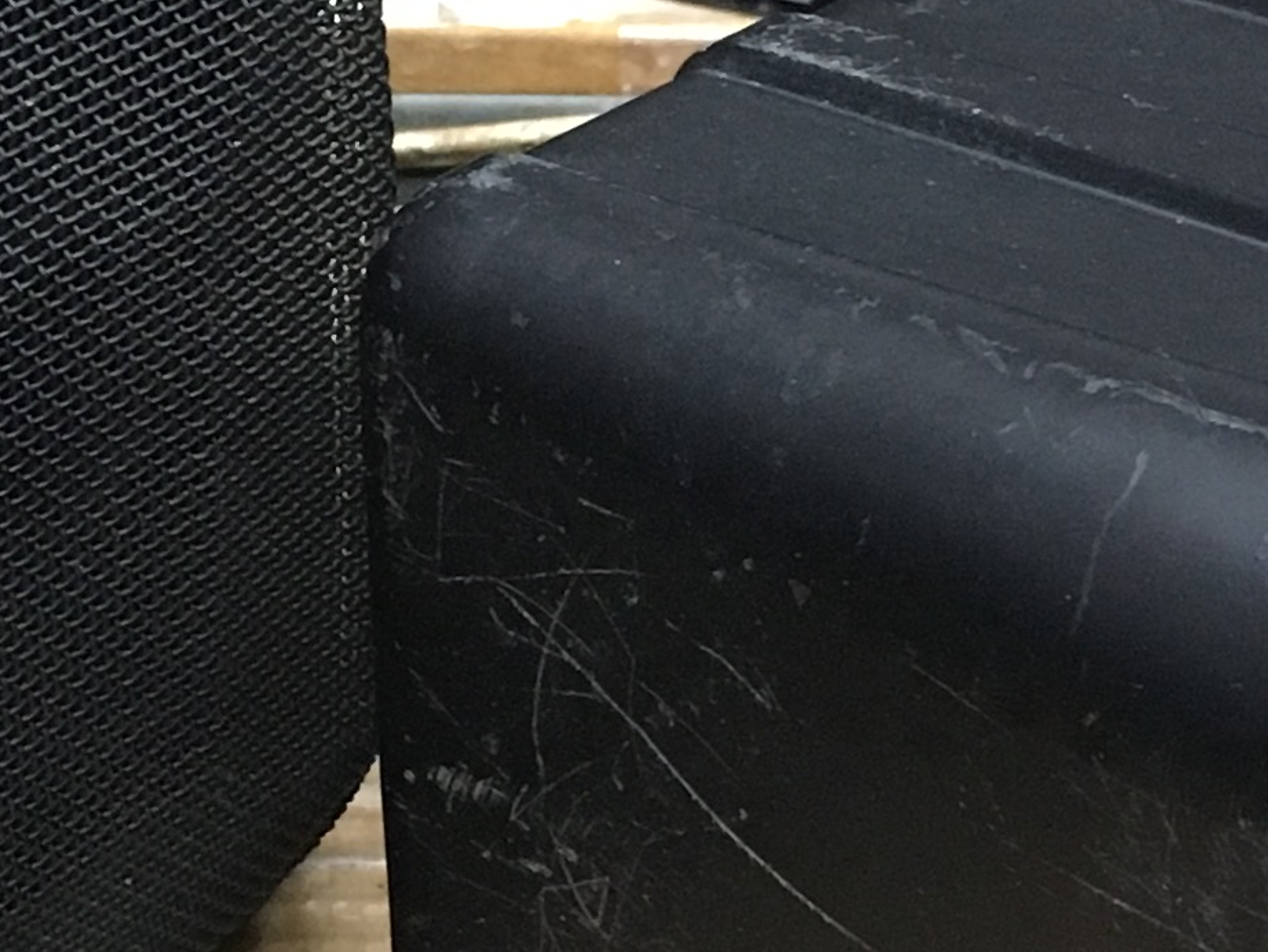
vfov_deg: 11.7
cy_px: 478
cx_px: 412
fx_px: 4653
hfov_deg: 15.5
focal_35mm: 127
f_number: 2.2
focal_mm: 4.15
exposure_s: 1/17
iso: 200
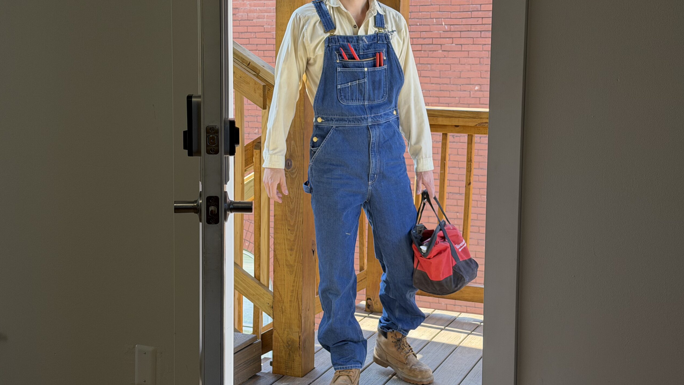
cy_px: 166
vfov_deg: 22.6
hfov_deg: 39.2
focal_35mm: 53
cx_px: 344
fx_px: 961
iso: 64
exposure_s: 1/158
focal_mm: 6.76
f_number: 1.78
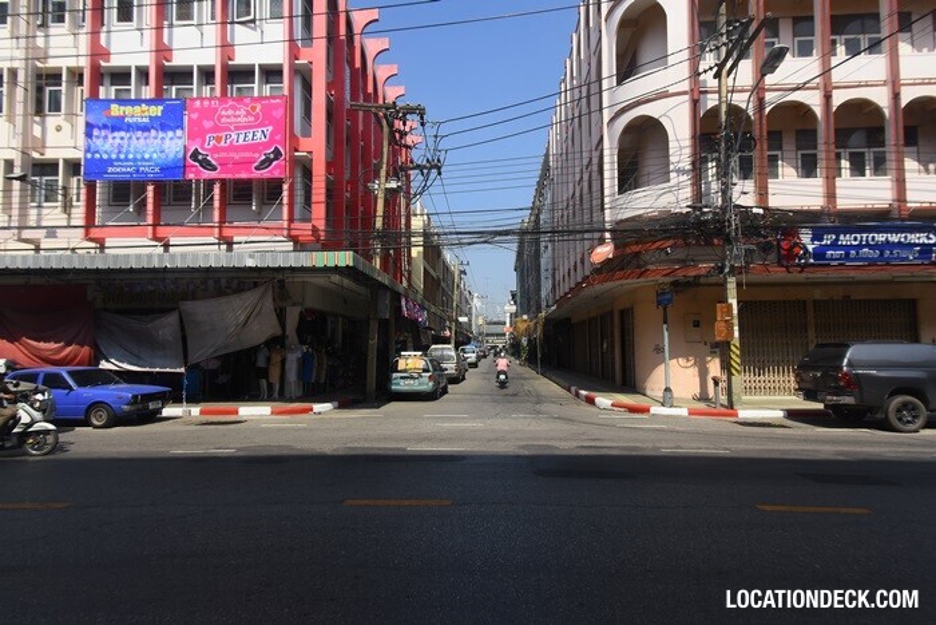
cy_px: 312
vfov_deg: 63.2
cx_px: 468
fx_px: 507
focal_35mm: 20
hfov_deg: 85.4
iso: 250
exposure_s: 1/500
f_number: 9
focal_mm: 13
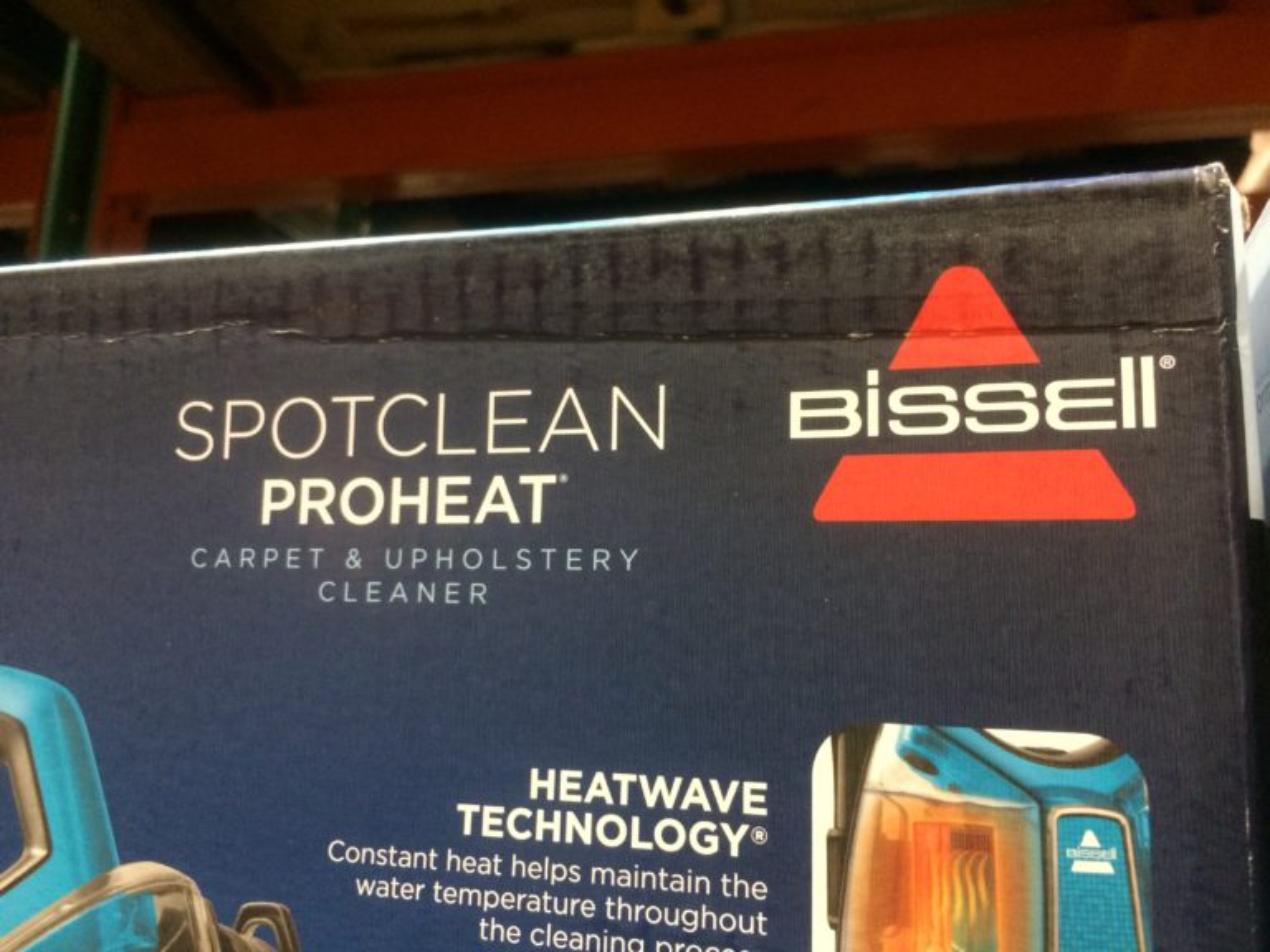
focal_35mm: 29
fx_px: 1064
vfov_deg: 48.2
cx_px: 635
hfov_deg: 61.7
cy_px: 476
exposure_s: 1/30
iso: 250
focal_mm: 4.15
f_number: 2.2
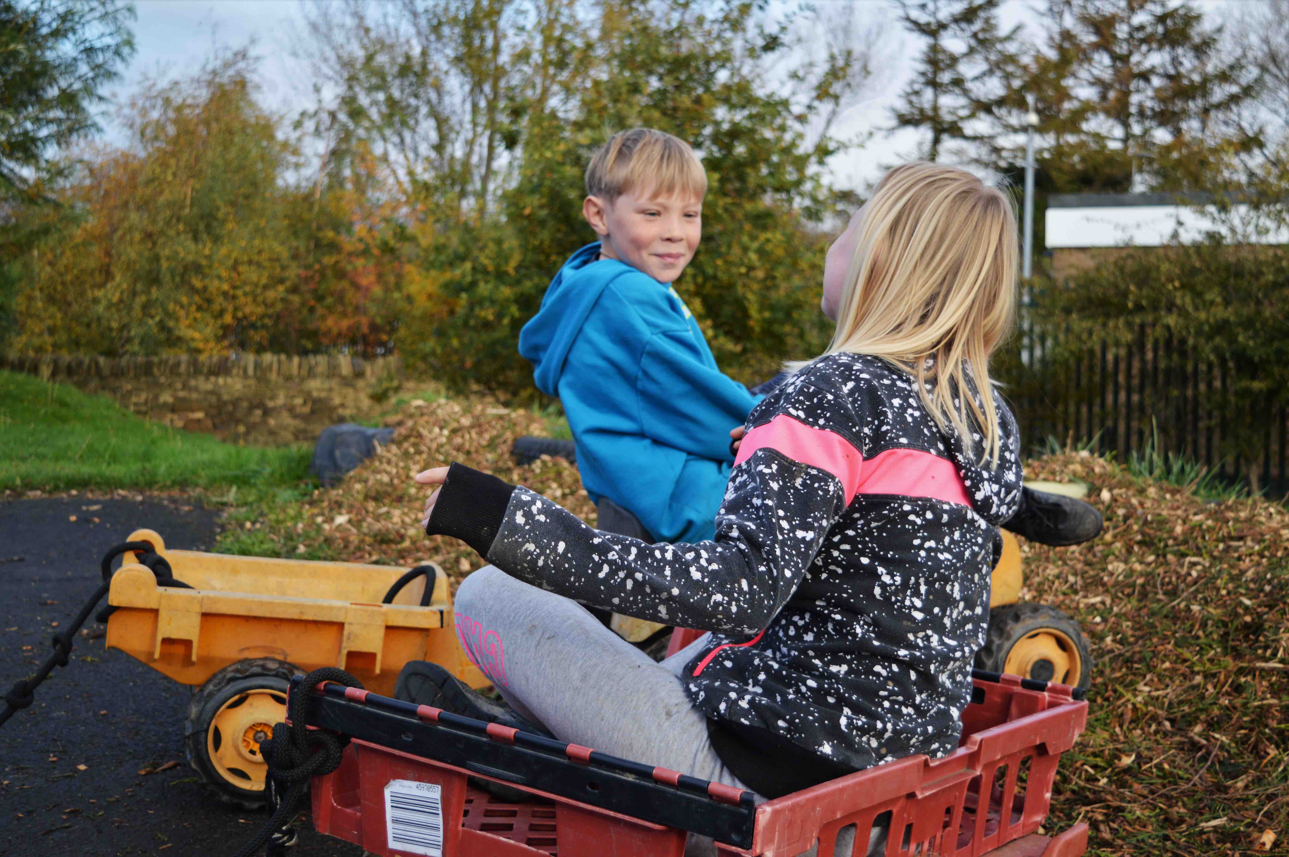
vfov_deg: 29.8
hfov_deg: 43.6
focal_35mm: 45
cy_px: 428
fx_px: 1610
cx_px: 644
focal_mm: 30
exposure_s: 1/1000
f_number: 4.5
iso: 400
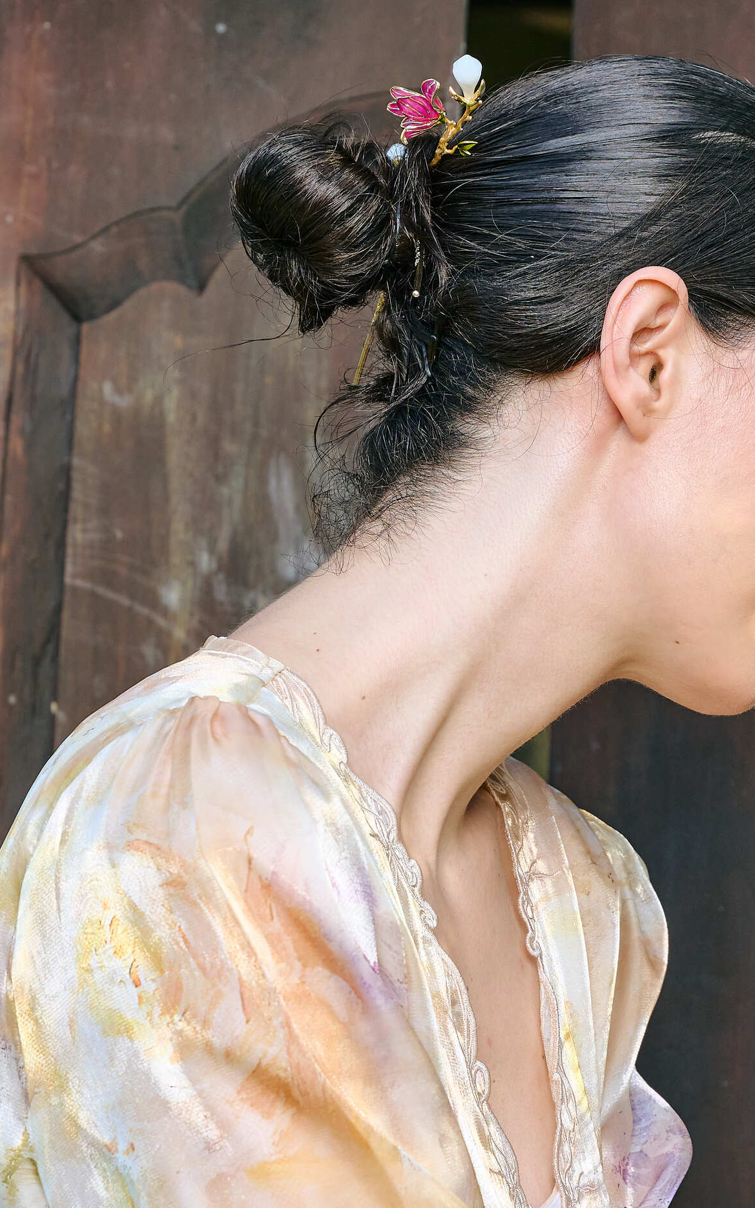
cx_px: 618
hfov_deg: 9.1
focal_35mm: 144
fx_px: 4740
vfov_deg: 14.5
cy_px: 930
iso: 250
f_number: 6.3
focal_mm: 64
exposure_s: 1/160
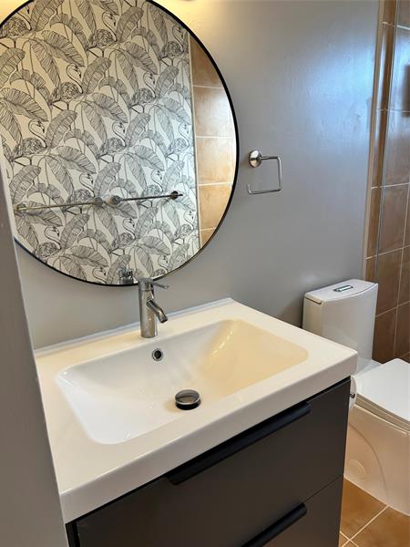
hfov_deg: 56.8
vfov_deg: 71.6
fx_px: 379
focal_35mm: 24
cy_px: 274
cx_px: 205
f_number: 1.78
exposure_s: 1/120
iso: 64
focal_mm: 6.86
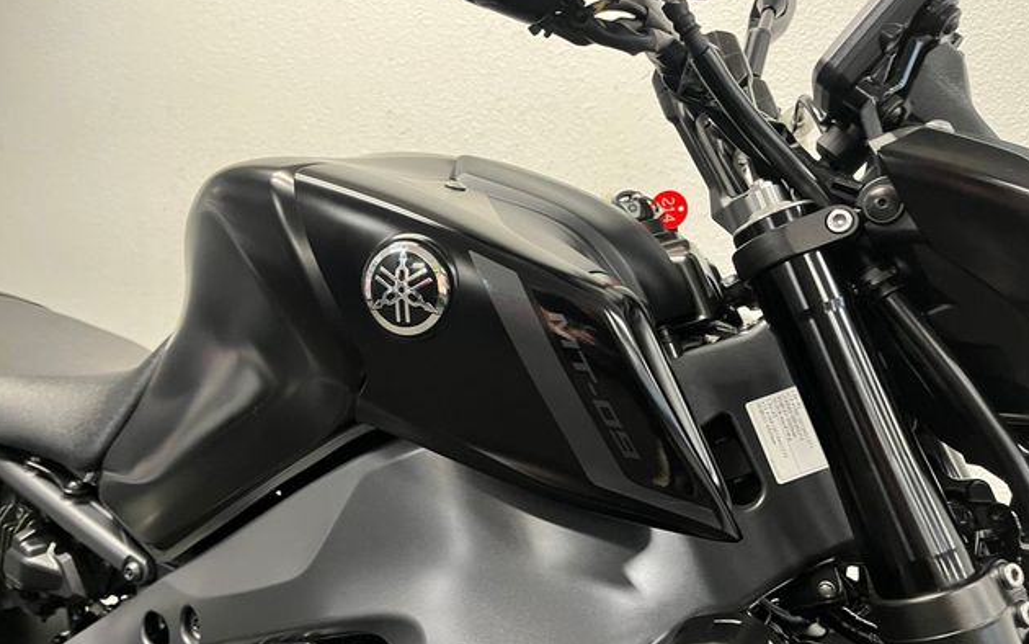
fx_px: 785
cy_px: 369
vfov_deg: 44.4
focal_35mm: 28
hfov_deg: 66.5
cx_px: 516
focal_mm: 5.1
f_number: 1.6
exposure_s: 1/50
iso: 250
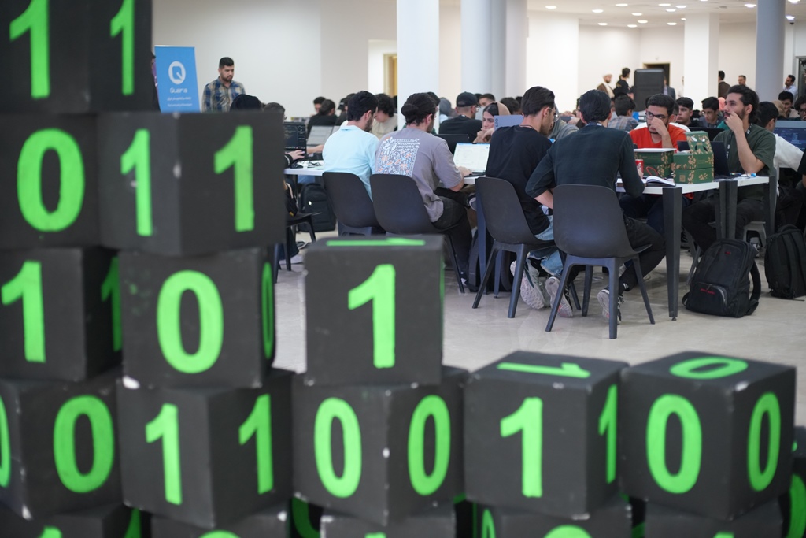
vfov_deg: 27.0
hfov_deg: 39.6
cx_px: 403
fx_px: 1120
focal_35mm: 50
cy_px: 269
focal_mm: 50
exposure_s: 1/250
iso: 2000
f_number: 2.2
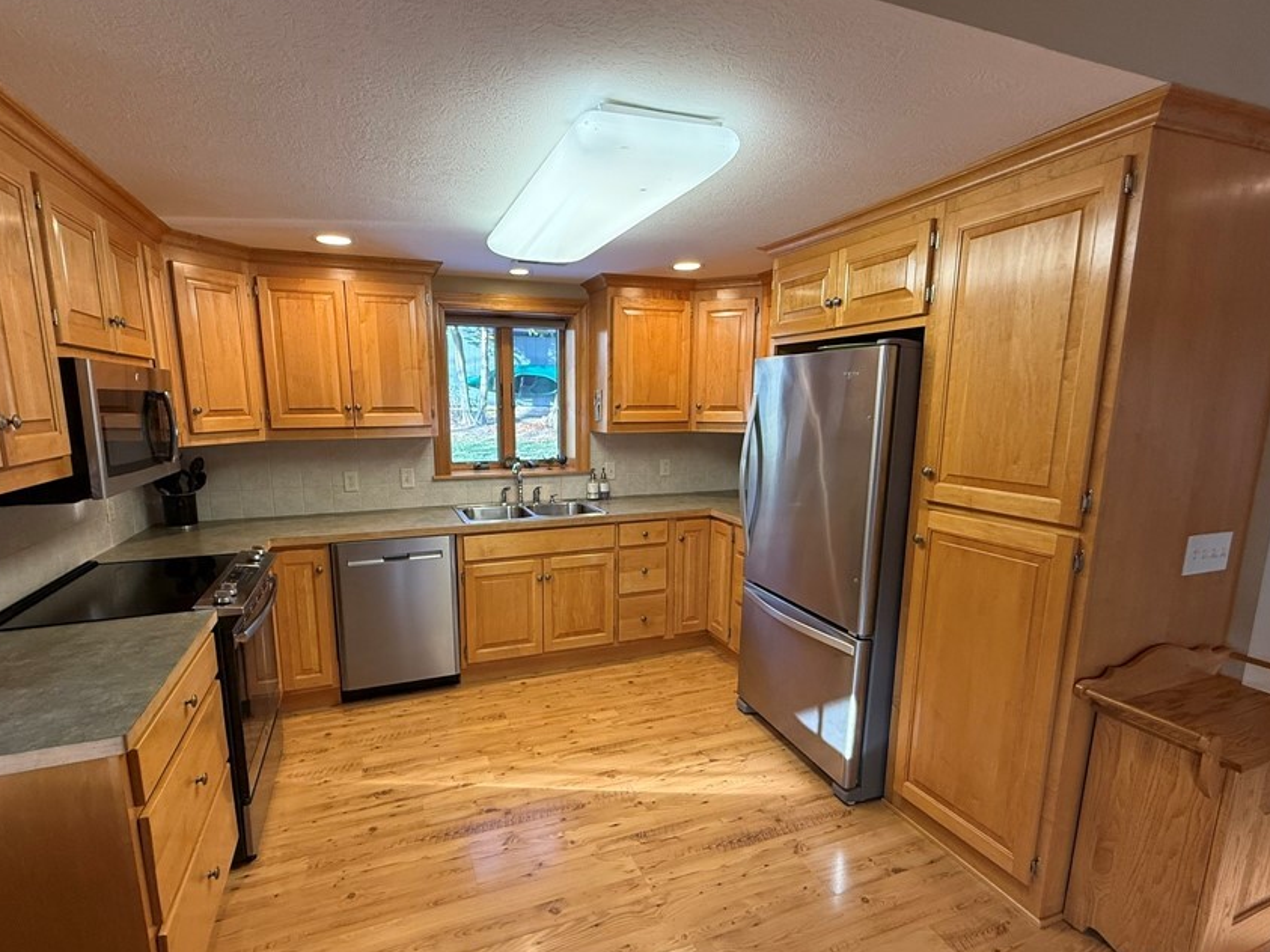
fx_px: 624
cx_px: 603
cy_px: 508
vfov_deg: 74.6
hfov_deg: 91.0
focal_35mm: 17
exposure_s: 1/120
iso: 250
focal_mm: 2.22
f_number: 2.2
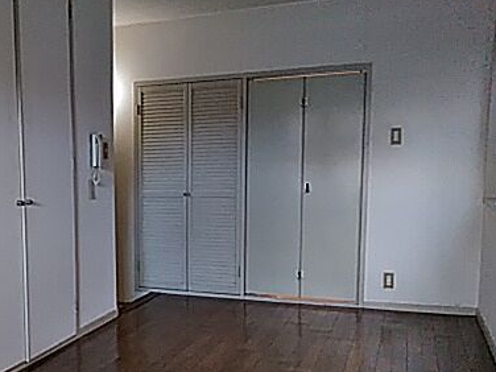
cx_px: 102
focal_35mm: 46
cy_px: 240
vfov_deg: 31.3
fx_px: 659
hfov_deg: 39.7
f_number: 2.2
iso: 670
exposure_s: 1/30
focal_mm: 3.46
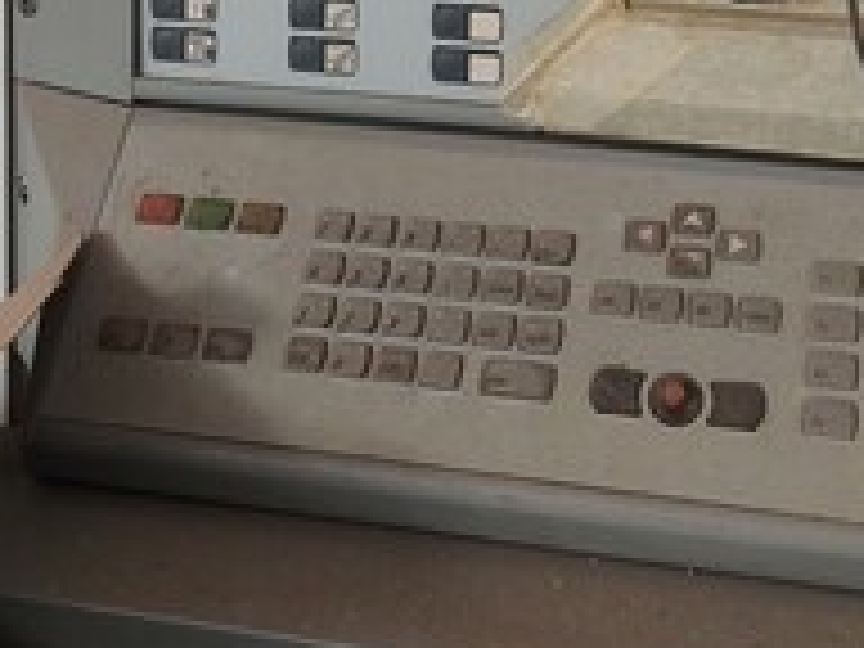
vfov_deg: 18.1
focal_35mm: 75
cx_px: 378
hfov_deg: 26.0
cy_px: -230
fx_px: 1872
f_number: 1.8
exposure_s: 1/60
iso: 160
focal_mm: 5.23
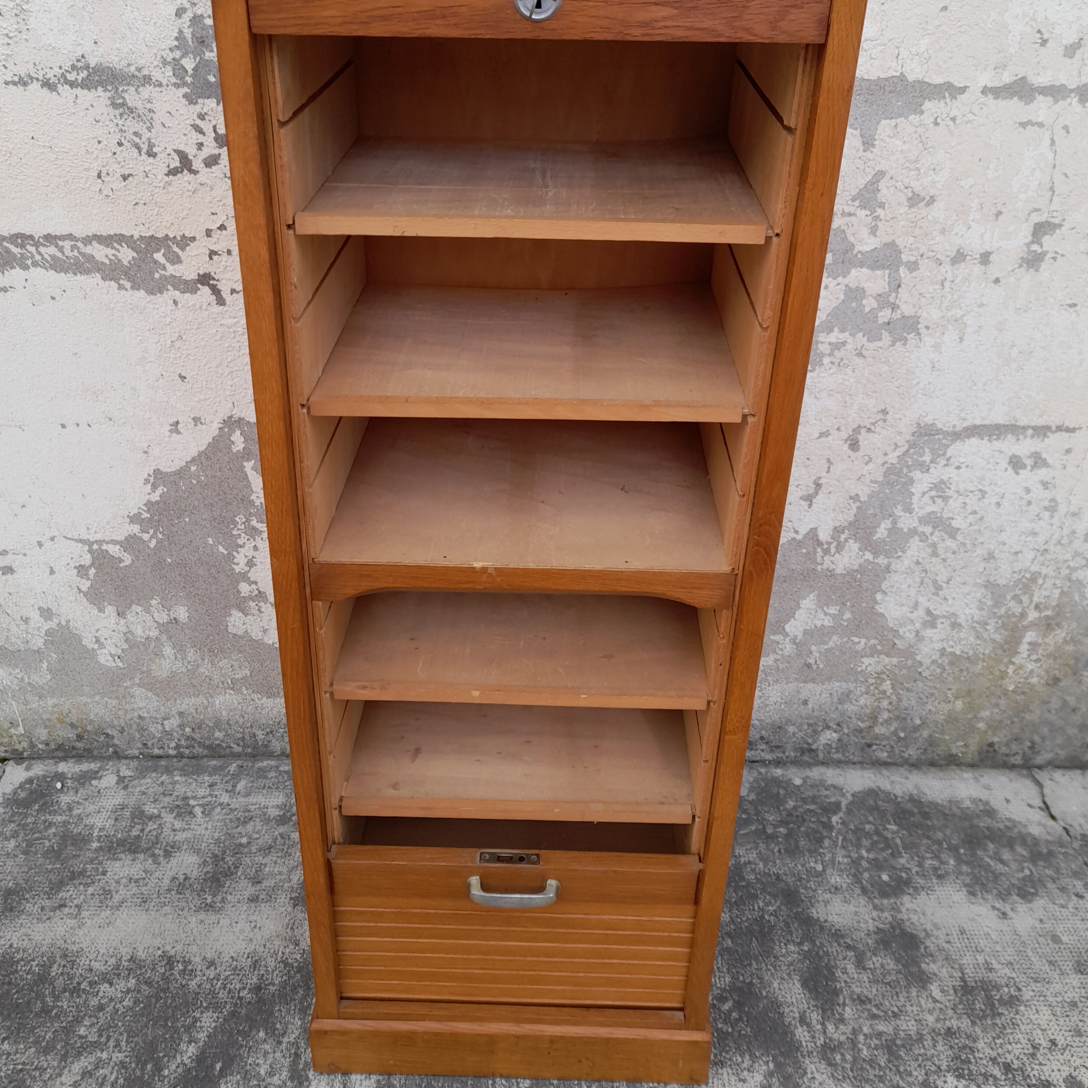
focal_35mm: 30
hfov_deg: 54.0
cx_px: 553
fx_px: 1067
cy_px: 411
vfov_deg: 53.5
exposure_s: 1/100
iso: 32
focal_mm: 4.6
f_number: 2
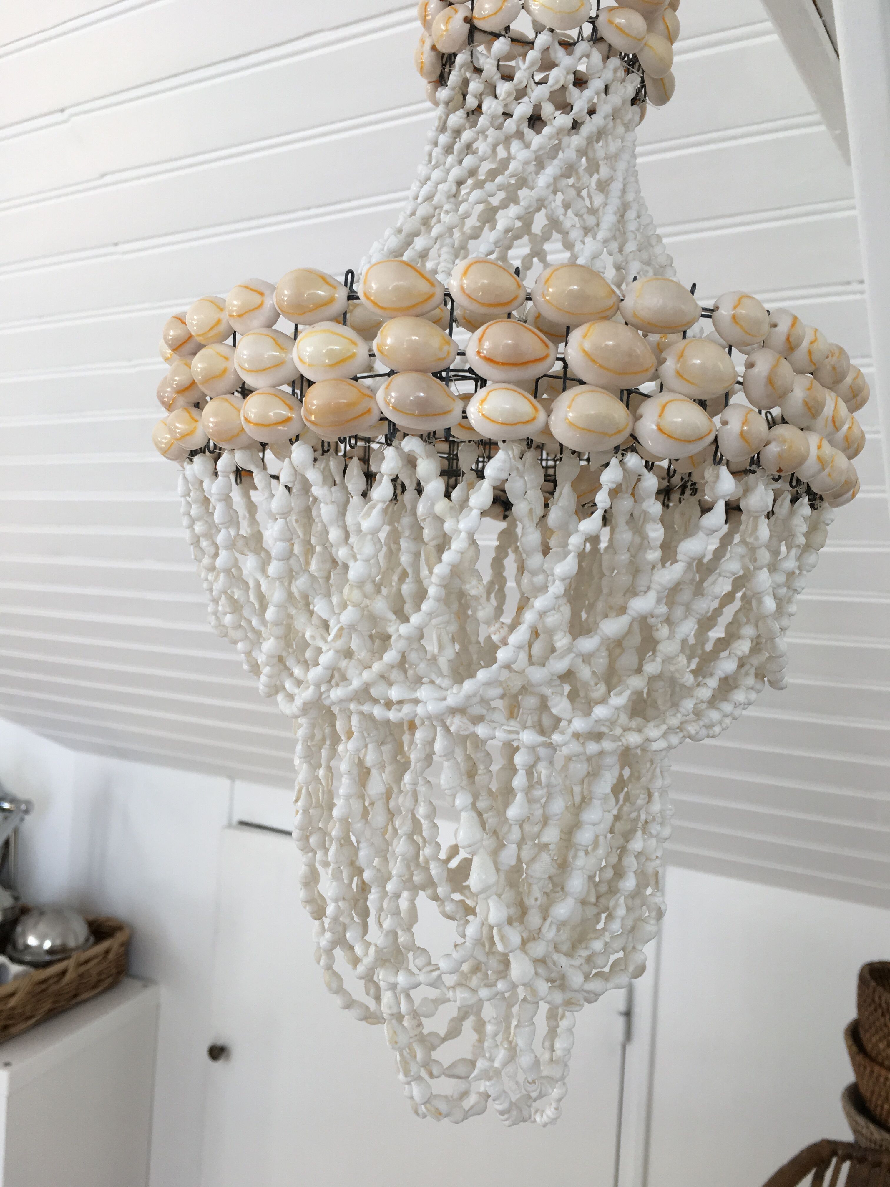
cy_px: 594
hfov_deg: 48.2
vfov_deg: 61.7
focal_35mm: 29
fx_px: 994
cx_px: 445
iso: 32
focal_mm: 4.15
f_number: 2.2
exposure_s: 1/100
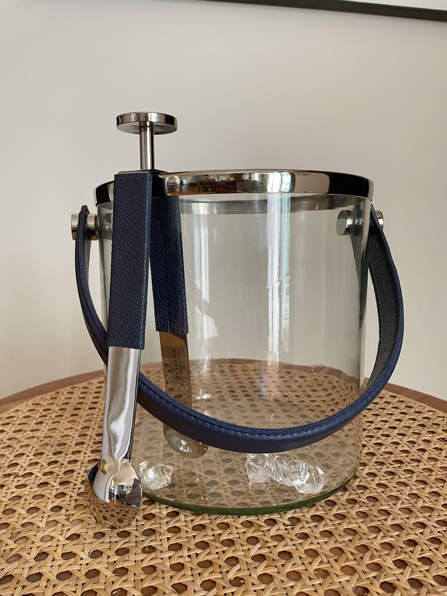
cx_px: 224
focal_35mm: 26
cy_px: 298
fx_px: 448
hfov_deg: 53.1
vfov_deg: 67.3
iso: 125
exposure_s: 1/60
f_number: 1.6
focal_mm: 4.2
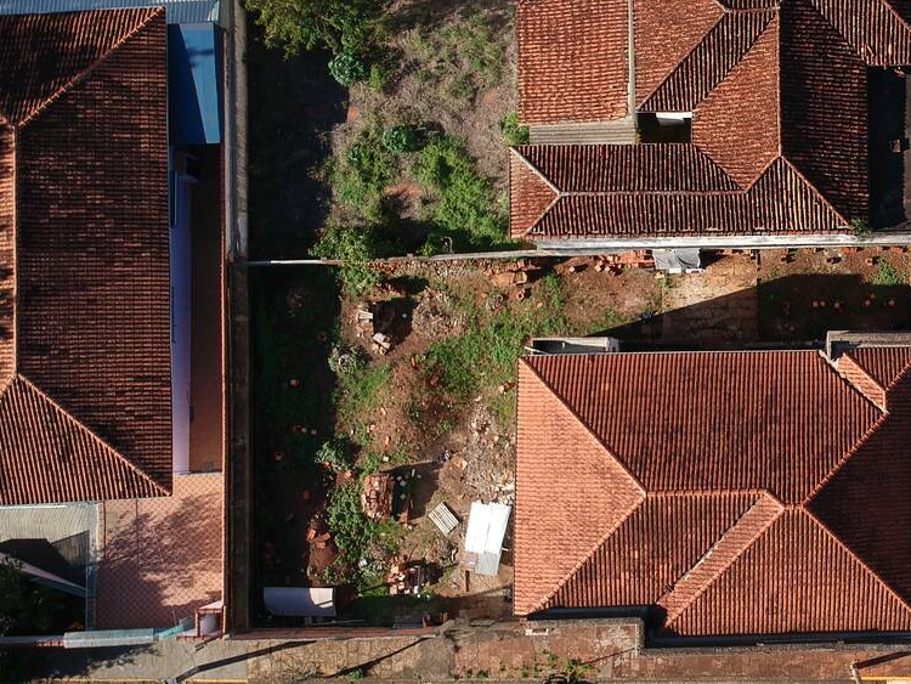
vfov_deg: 30.2
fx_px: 1264
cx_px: 810
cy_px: 292
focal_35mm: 48
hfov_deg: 37.2
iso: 100
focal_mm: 4.49
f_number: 2.6
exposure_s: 1/640
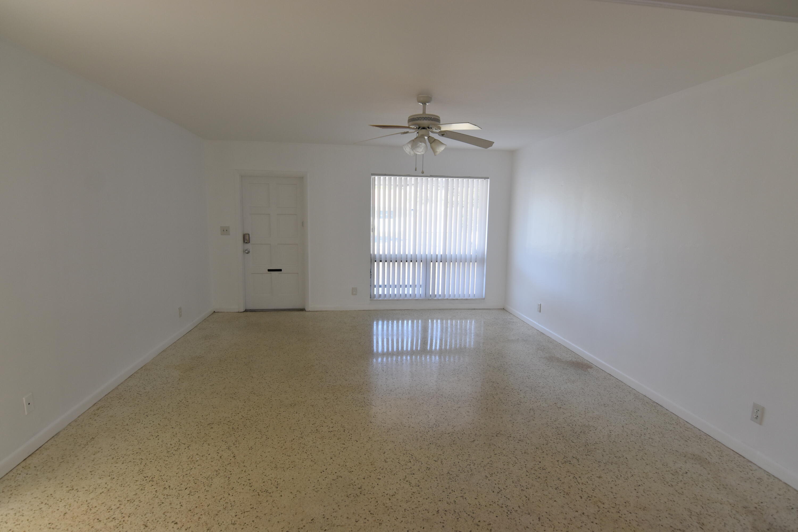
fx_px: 399
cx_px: 399
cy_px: 266
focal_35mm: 18
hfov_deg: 90.0
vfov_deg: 67.4
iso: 400
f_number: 5
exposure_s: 1/100
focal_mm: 12
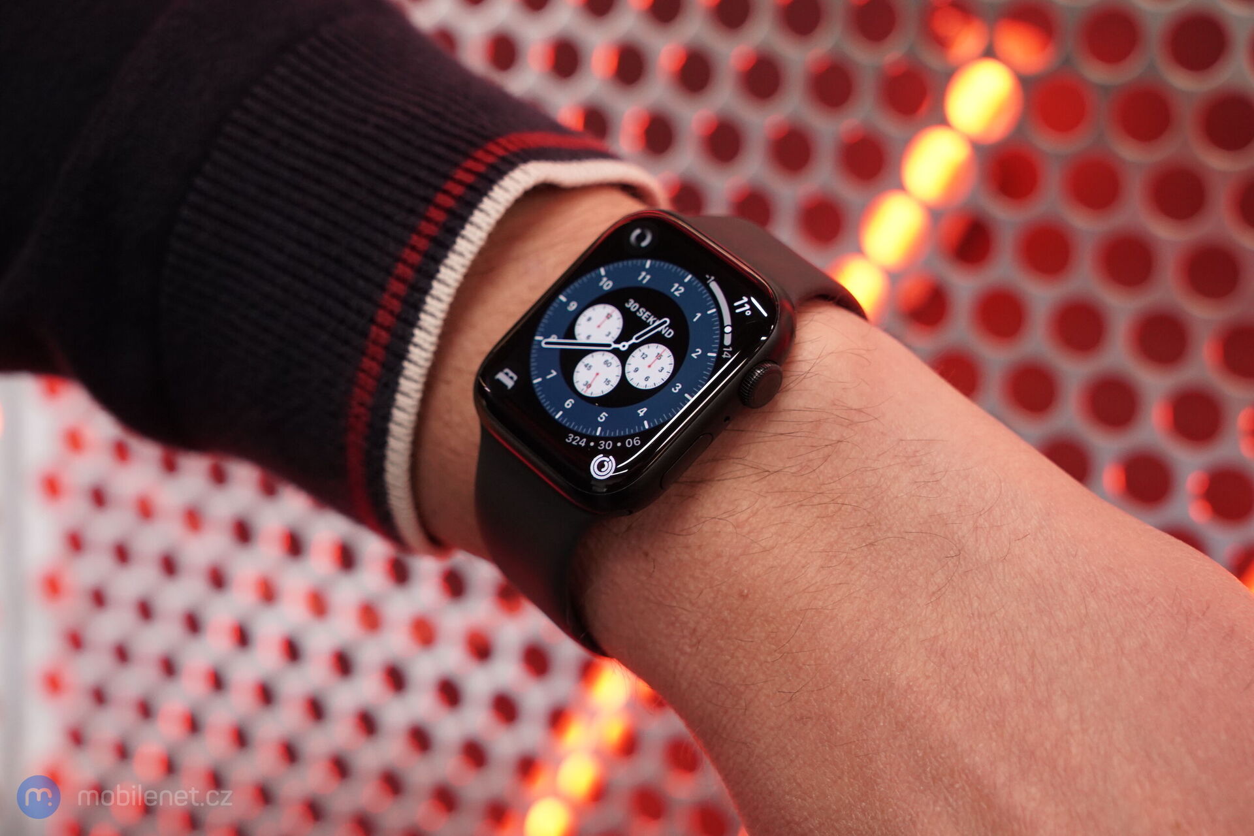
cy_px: 418
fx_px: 1985
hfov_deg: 35.1
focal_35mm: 57
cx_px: 627
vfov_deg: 23.8
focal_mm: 57
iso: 2500
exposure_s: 1/125
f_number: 6.3
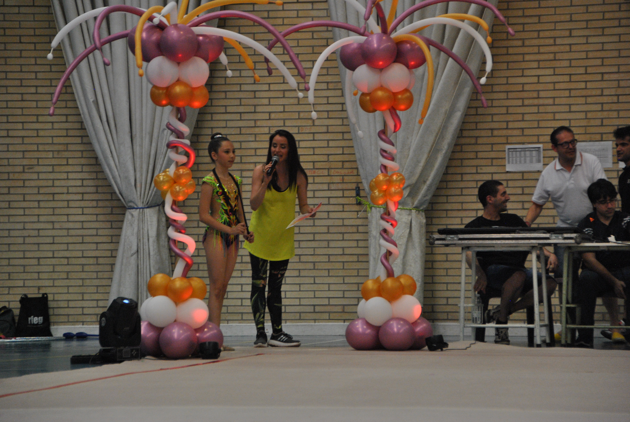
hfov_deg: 13.4
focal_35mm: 153
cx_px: 315
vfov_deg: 9.0
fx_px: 2681
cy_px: 211
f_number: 5.6
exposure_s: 1/250
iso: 800
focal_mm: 102
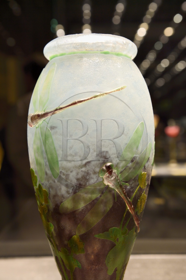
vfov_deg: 39.6
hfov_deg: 27.0
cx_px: 93
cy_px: 140
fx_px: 388
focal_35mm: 50
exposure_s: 1/20
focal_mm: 50
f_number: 5.6
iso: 800
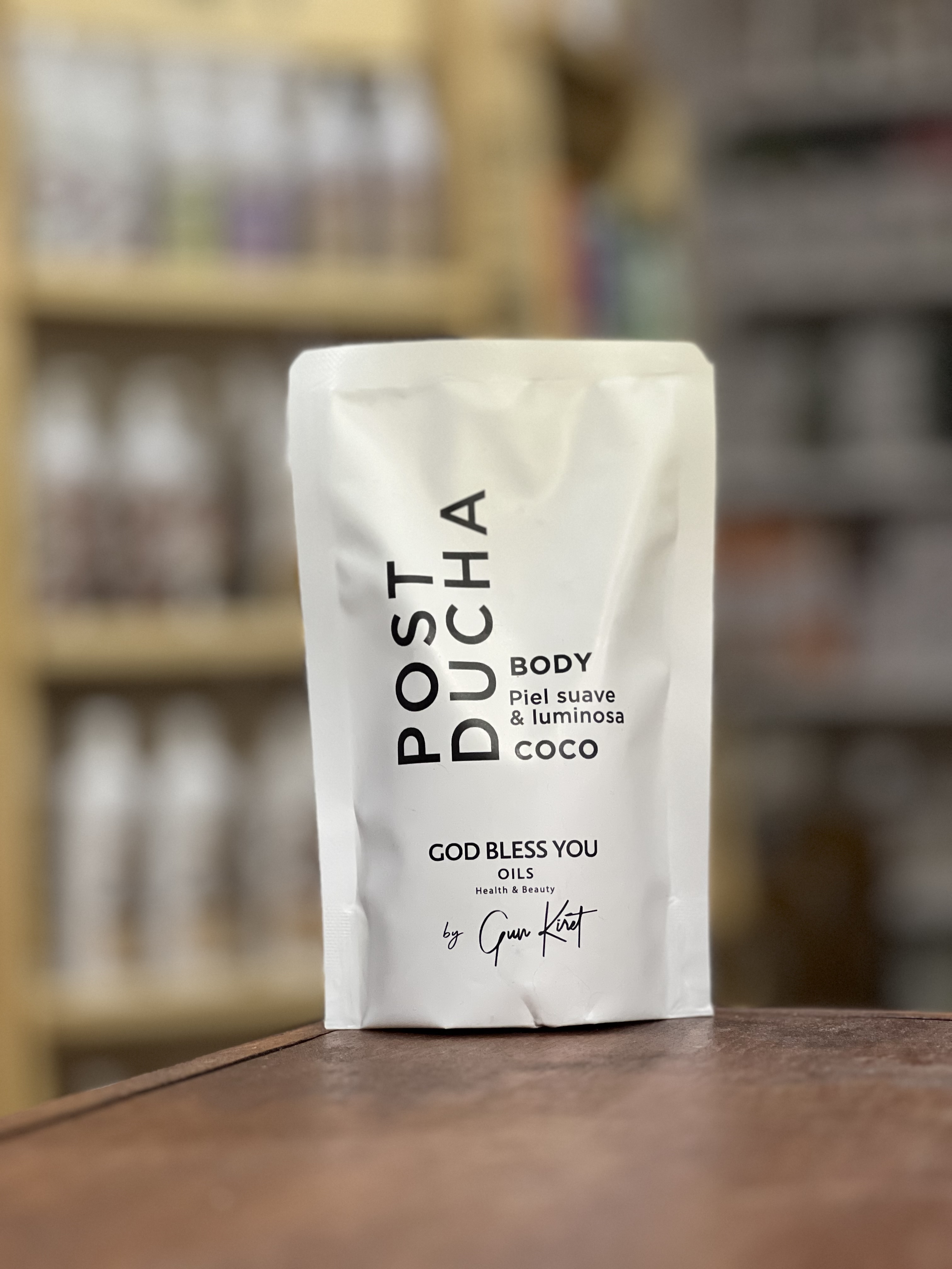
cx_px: 476
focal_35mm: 77
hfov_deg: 19.1
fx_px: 2824
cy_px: 634
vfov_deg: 25.3
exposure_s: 1/40
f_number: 2.8
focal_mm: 9
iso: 320
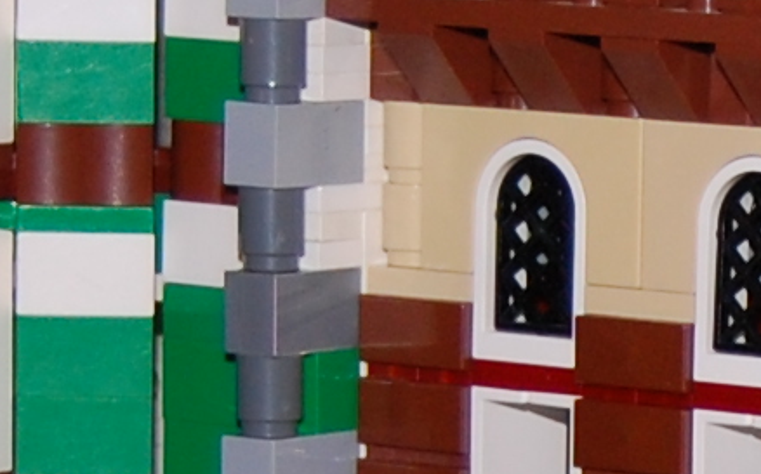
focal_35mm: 315
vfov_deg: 4.1
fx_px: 6528
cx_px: 1138
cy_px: 745
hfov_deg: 6.6
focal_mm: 30
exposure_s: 1/60
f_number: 4.2
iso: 400
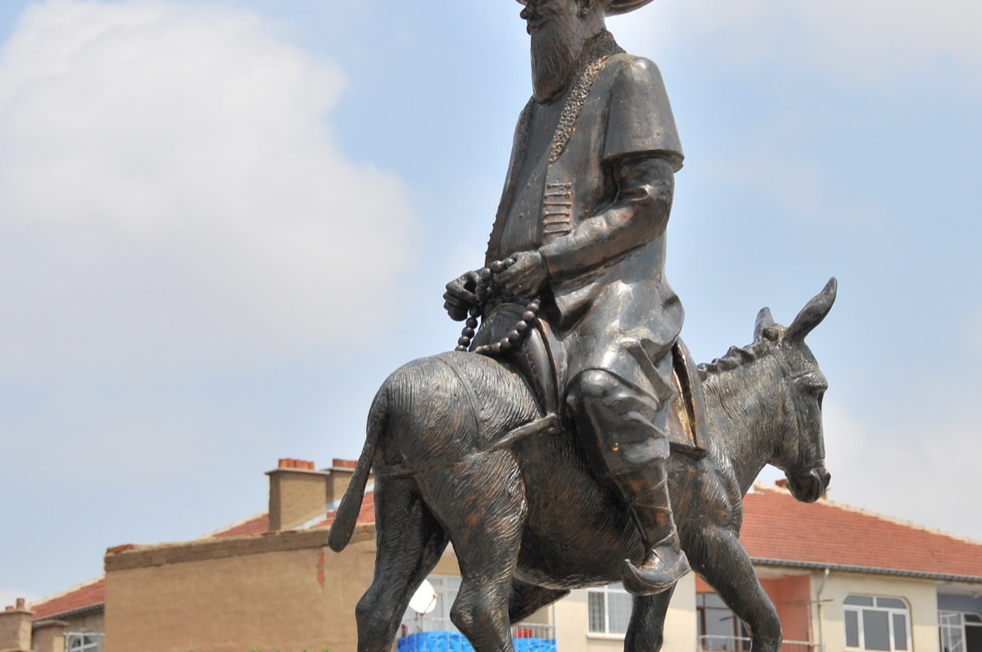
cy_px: 287
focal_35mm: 136
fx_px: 3705
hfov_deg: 15.1
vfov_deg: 10.1
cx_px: 530
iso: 250
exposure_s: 1/2000
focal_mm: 60
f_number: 5
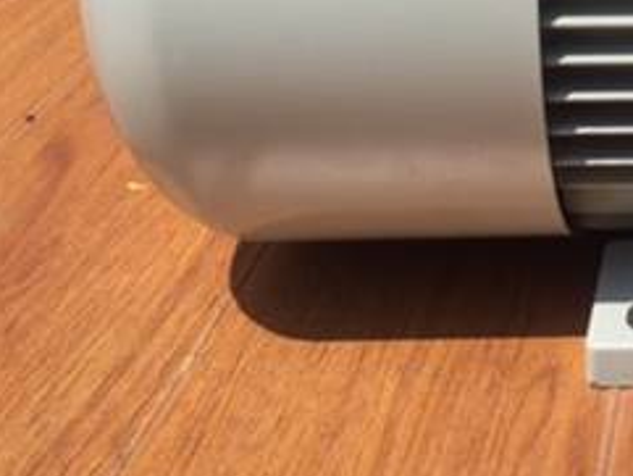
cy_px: -109
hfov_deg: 23.7
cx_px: 760
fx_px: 1372
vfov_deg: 18.5
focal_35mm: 75
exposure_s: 1/3597
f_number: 2.2
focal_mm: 4.15
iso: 32
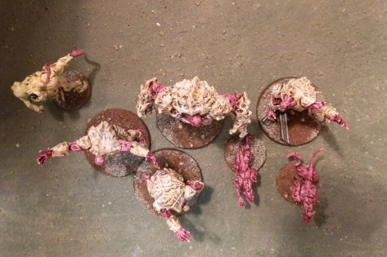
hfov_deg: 57.2
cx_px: 187
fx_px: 355
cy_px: 120
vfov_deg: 39.9
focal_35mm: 33
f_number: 3.1
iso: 400
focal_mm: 5
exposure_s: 1/80
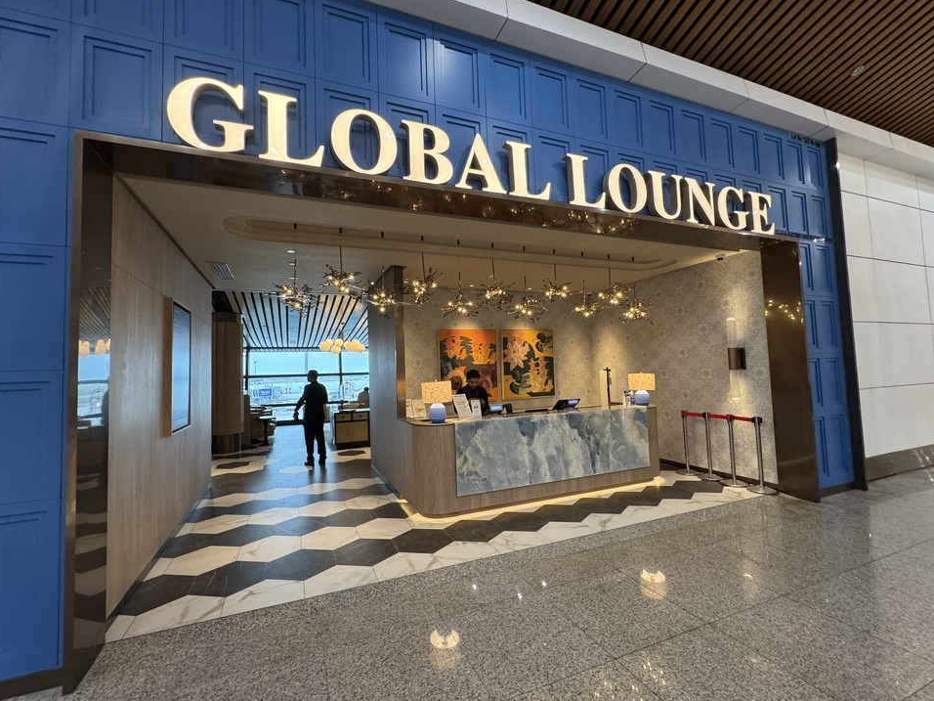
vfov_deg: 81.7
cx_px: 447
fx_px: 405
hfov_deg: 98.1
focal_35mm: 15
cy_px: 350
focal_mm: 2.22
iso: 250
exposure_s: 1/75
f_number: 2.2
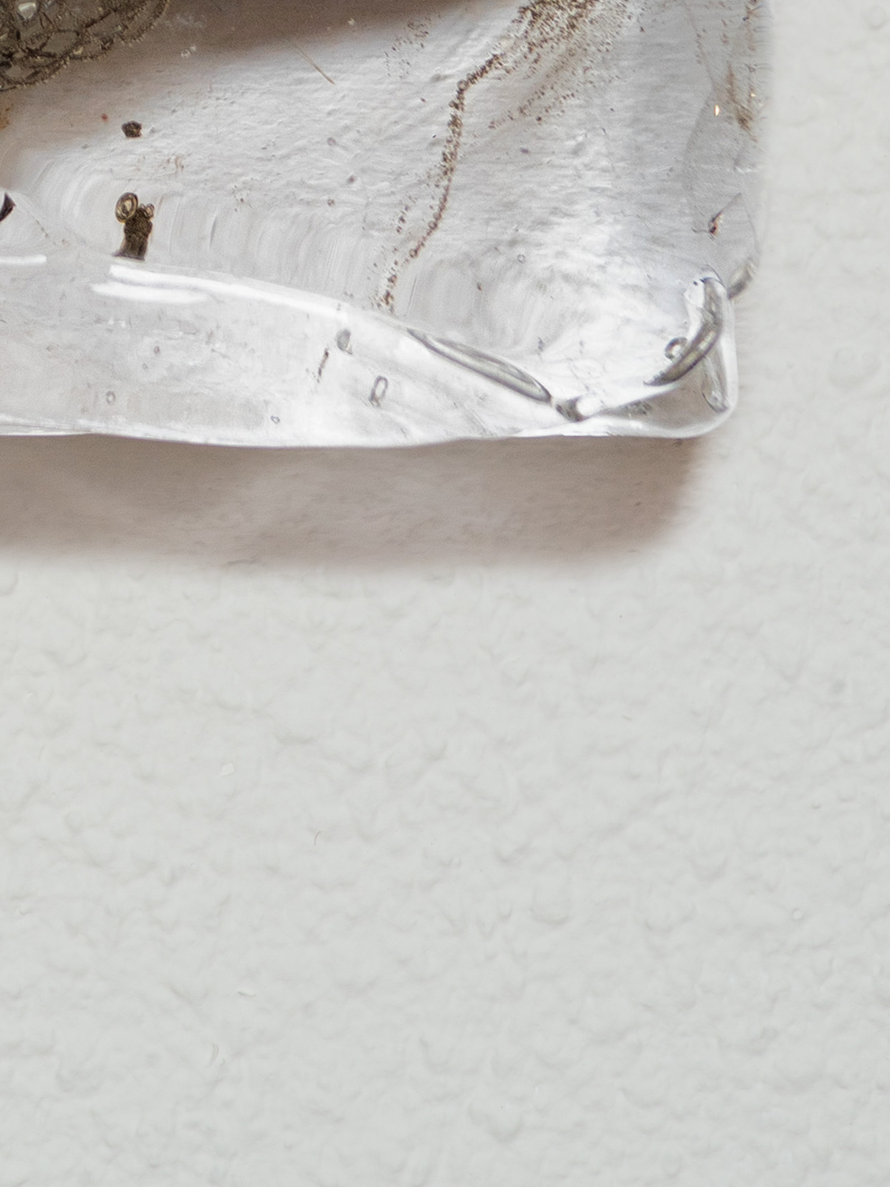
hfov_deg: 5.3
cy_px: -545
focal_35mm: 279
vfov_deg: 7.0
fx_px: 9562
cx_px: -201
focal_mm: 85
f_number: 16
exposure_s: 1/125
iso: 100
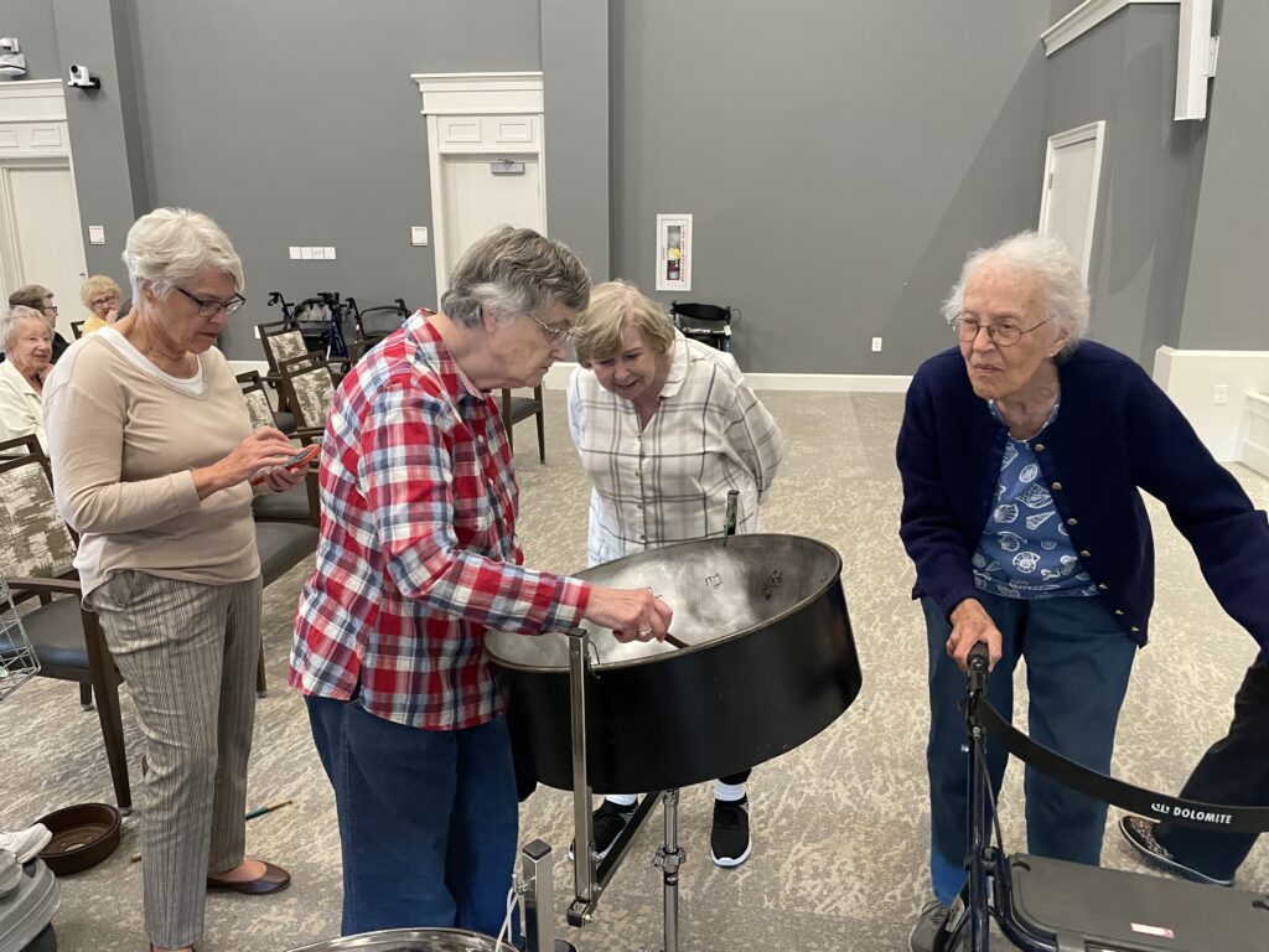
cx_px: 634
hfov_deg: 67.3
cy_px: 476
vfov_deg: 53.1
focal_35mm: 26
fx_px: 953
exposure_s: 1/60
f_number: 1.6
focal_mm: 4.2
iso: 500
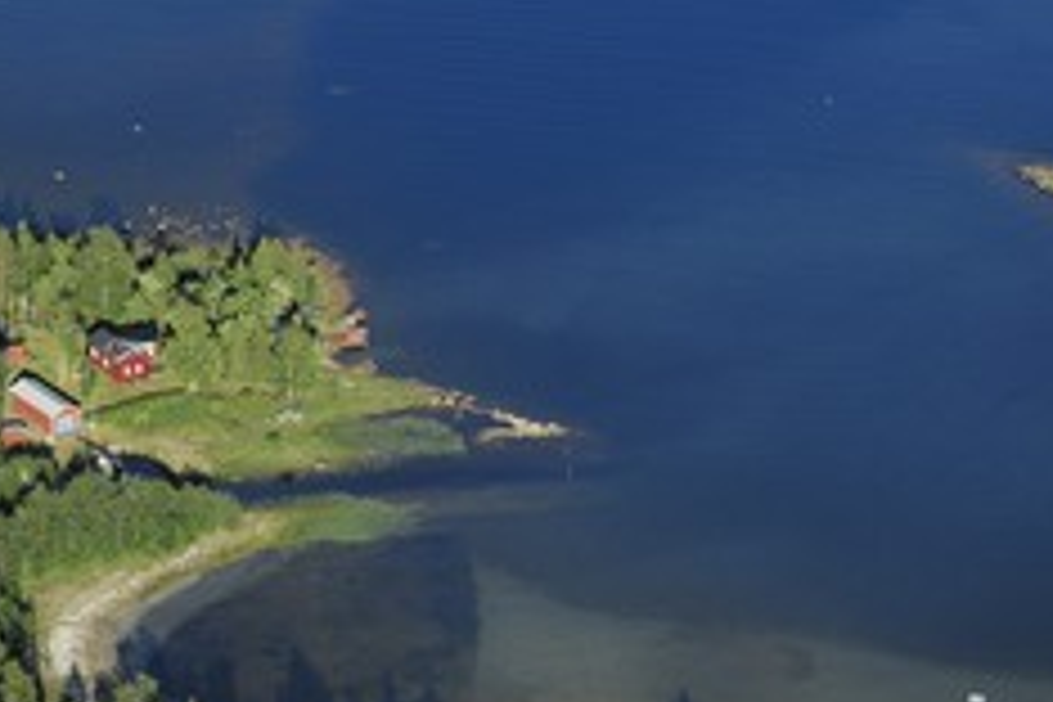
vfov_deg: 5.2
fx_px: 7721
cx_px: 704
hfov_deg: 7.8
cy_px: 436
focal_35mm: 264
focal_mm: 98
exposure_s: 1/1250
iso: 100
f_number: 2.8
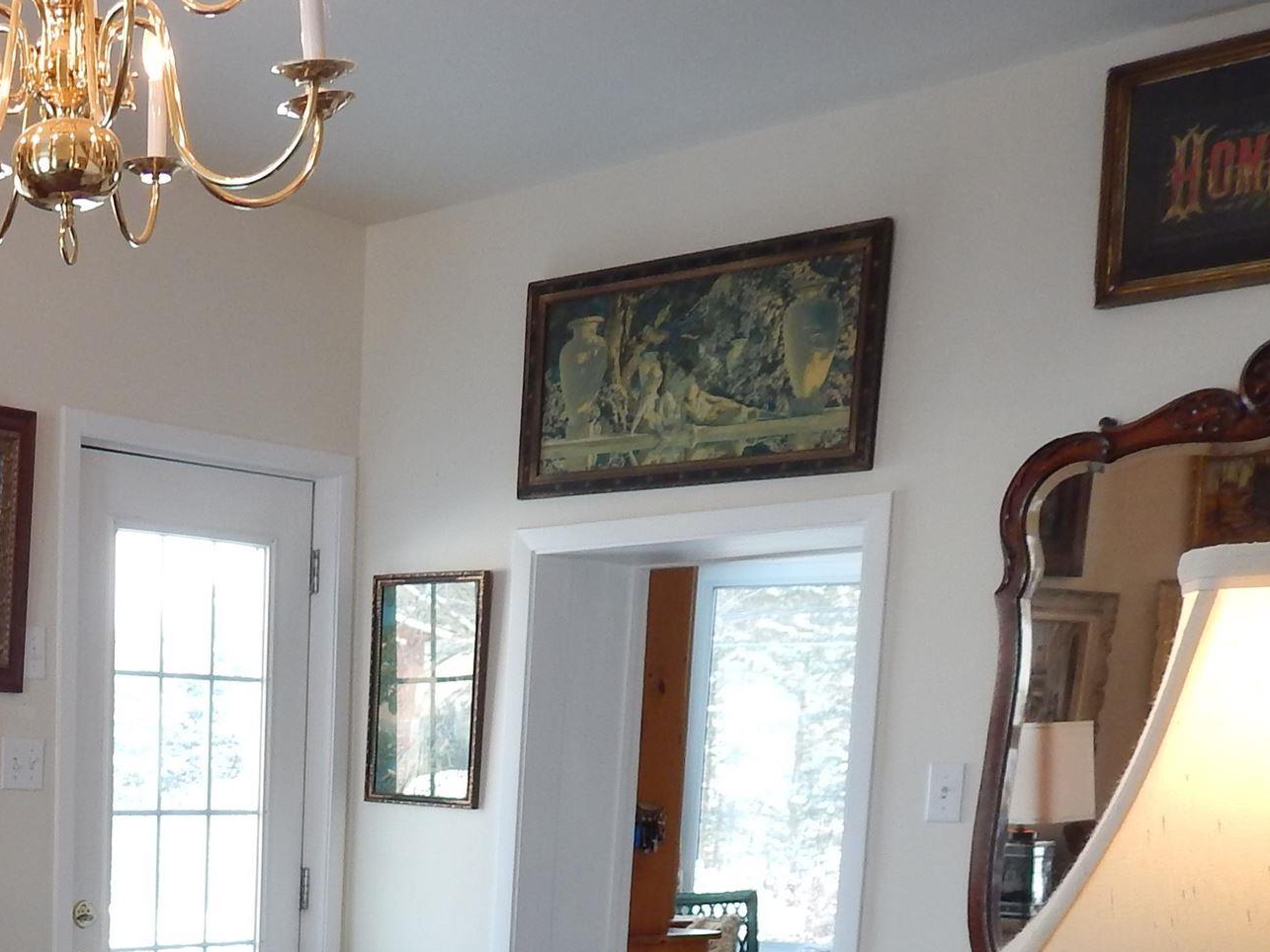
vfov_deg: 24.4
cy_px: 1105
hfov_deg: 32.4
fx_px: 2017
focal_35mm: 55
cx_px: 30
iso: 125
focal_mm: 4
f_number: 3
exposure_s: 1/50
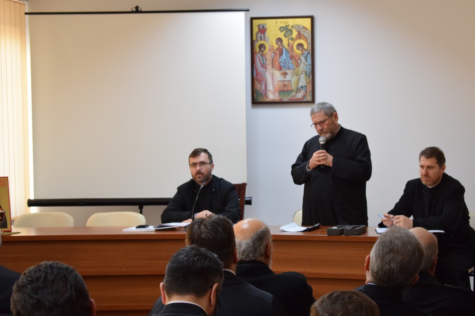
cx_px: 267
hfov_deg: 21.3
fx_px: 1261
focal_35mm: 96
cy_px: 159
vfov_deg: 14.3
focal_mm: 55
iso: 2000
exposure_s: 1/60
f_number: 5.6
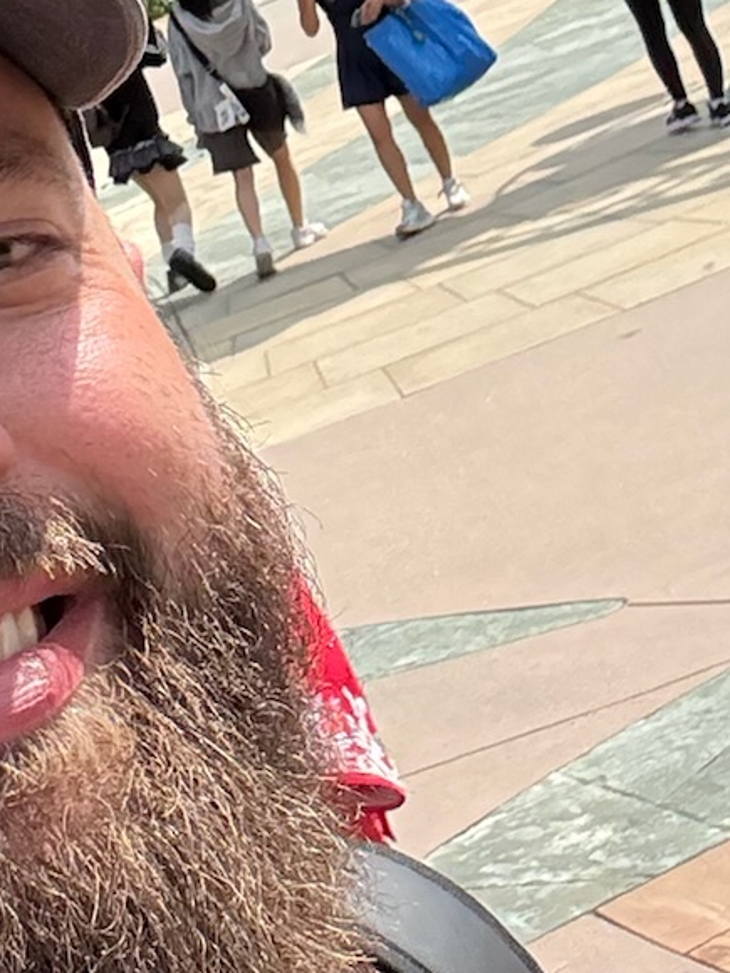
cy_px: -101
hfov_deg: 13.6
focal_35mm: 106
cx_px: -99
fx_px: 2981
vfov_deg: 17.9
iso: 40
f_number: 1.9
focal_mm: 2.69
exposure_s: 1/1038
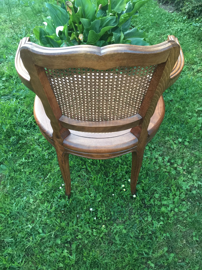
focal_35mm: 29
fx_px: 226
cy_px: 135
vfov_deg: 61.7
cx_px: 101
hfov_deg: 48.2
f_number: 2.2
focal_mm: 4.15
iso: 125
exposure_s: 1/17
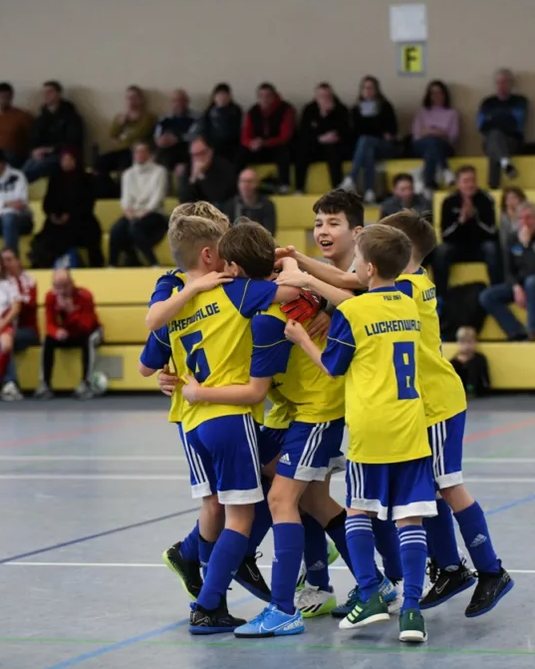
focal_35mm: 146
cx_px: 312
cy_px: 330
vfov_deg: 13.2
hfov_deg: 10.6
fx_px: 2889
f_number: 2.8
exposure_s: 1/1600
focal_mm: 102
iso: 8000
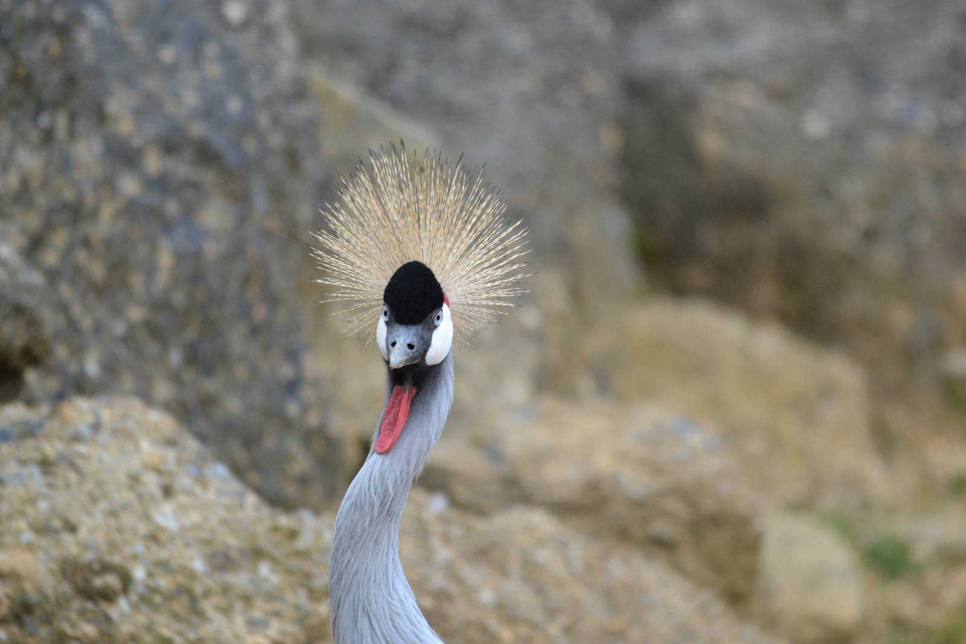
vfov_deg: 1.8
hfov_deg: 2.7
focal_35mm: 750
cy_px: 322
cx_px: 483
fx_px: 20125
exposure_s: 1/500
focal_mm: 500
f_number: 6.3
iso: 640
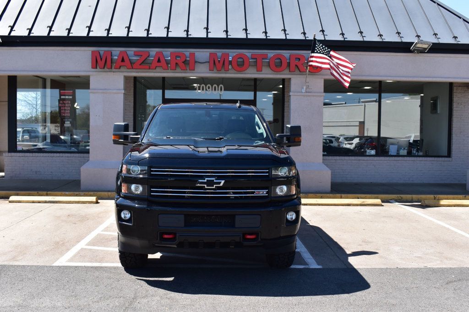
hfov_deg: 49.6
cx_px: 234
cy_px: 156
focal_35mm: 39
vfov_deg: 34.2
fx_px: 508
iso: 400
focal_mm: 26
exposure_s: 1/400
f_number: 11
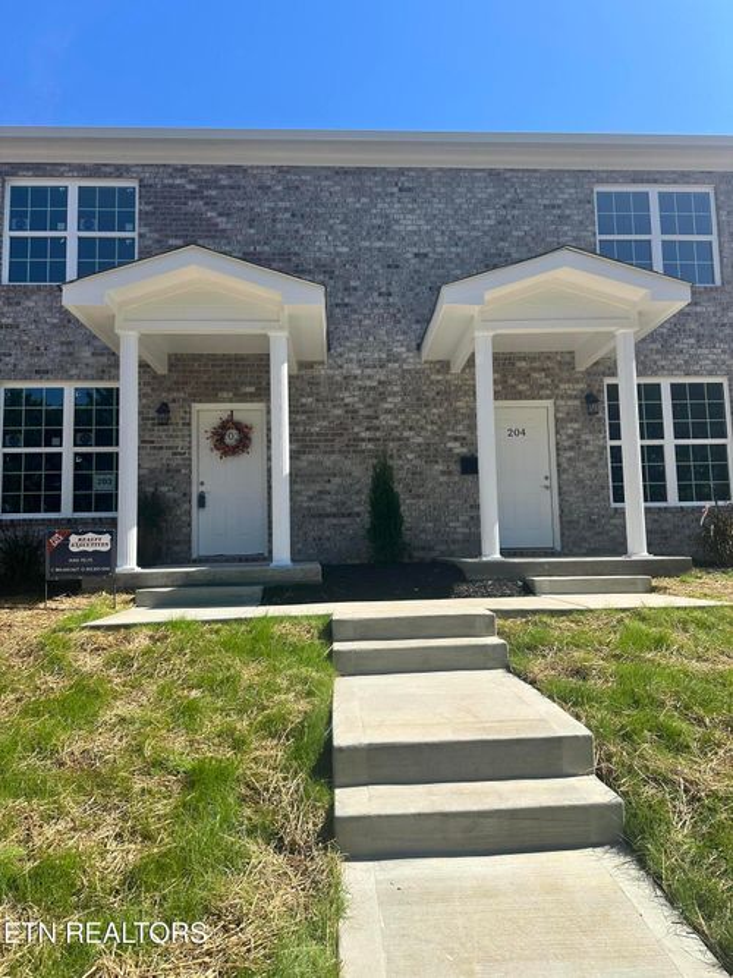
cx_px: 366
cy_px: 489
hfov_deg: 56.8
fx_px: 678
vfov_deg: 71.6
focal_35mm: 24
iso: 80
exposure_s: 1/3861
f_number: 1.78
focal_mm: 6.86
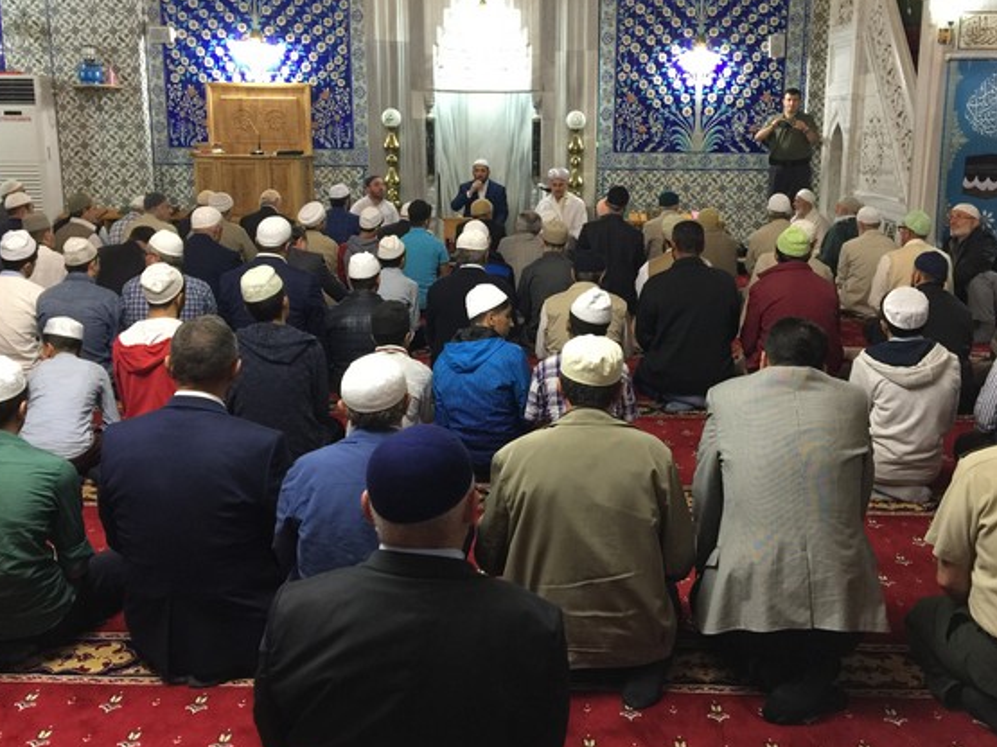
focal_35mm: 35
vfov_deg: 40.6
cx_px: 546
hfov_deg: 52.6
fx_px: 1008
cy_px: 325
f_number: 2.2
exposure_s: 1/10
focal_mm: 4.15
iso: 100
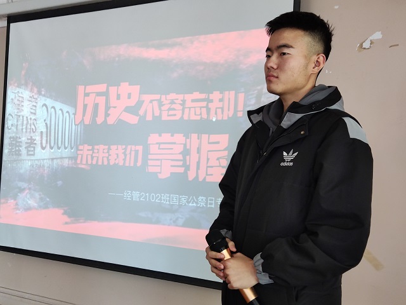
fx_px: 446
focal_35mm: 38
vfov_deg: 37.7
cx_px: 203
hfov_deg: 49.0
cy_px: 152
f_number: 1.79
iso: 374
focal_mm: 4.71
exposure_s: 1/50
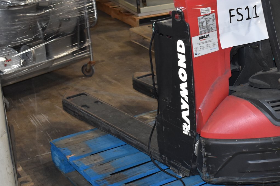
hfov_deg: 25.6
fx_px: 605
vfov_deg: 17.5
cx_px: 220
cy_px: 73
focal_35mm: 78
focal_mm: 31
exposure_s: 1/125
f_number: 4.2
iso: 1100
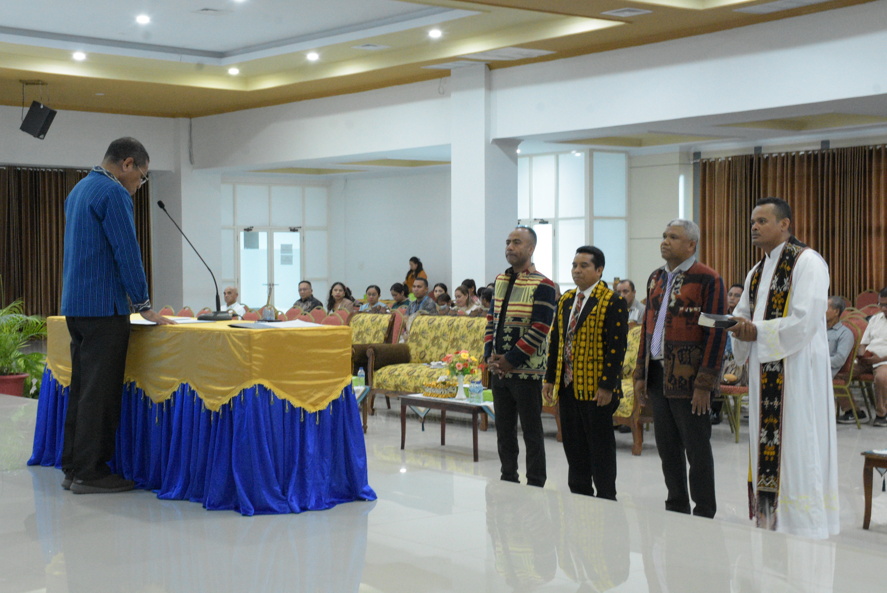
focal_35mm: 57
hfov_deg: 35.0
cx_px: 444
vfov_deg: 23.8
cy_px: 296
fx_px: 1405
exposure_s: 1/20
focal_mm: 38
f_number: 11
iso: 6400
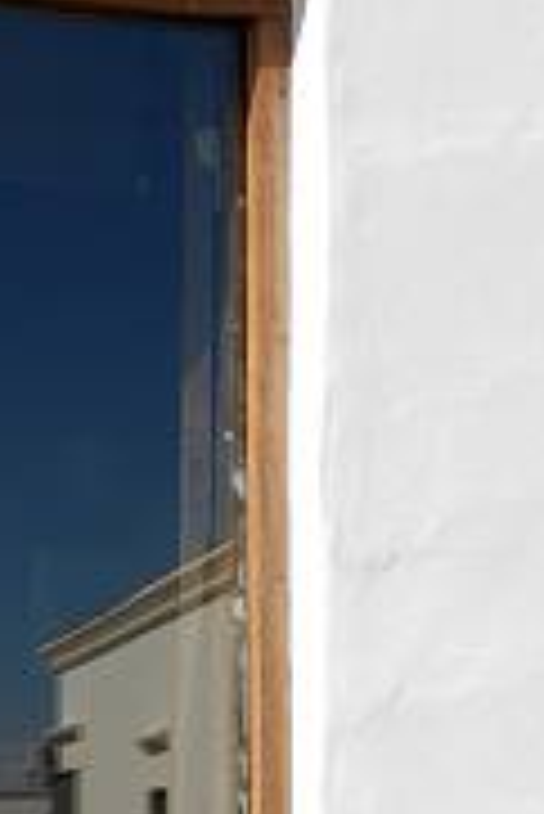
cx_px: -106
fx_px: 2561
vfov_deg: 17.7
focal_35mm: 113
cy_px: 771
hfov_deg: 11.9
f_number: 10
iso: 200
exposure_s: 1/320
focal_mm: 31
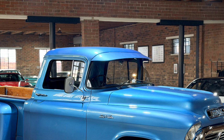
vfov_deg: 17.1
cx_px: 92
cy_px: 97
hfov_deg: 27.1
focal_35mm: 76
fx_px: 464
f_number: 1.78
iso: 200
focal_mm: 6.76
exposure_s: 1/33
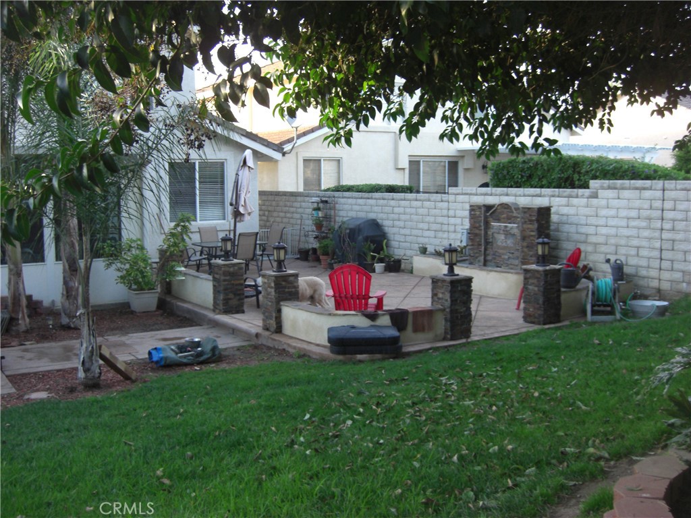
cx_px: 346
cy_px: 259
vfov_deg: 37.7
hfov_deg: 49.0
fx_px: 759
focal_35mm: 38
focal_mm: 7.9
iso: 200
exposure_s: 1/125
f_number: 2.8
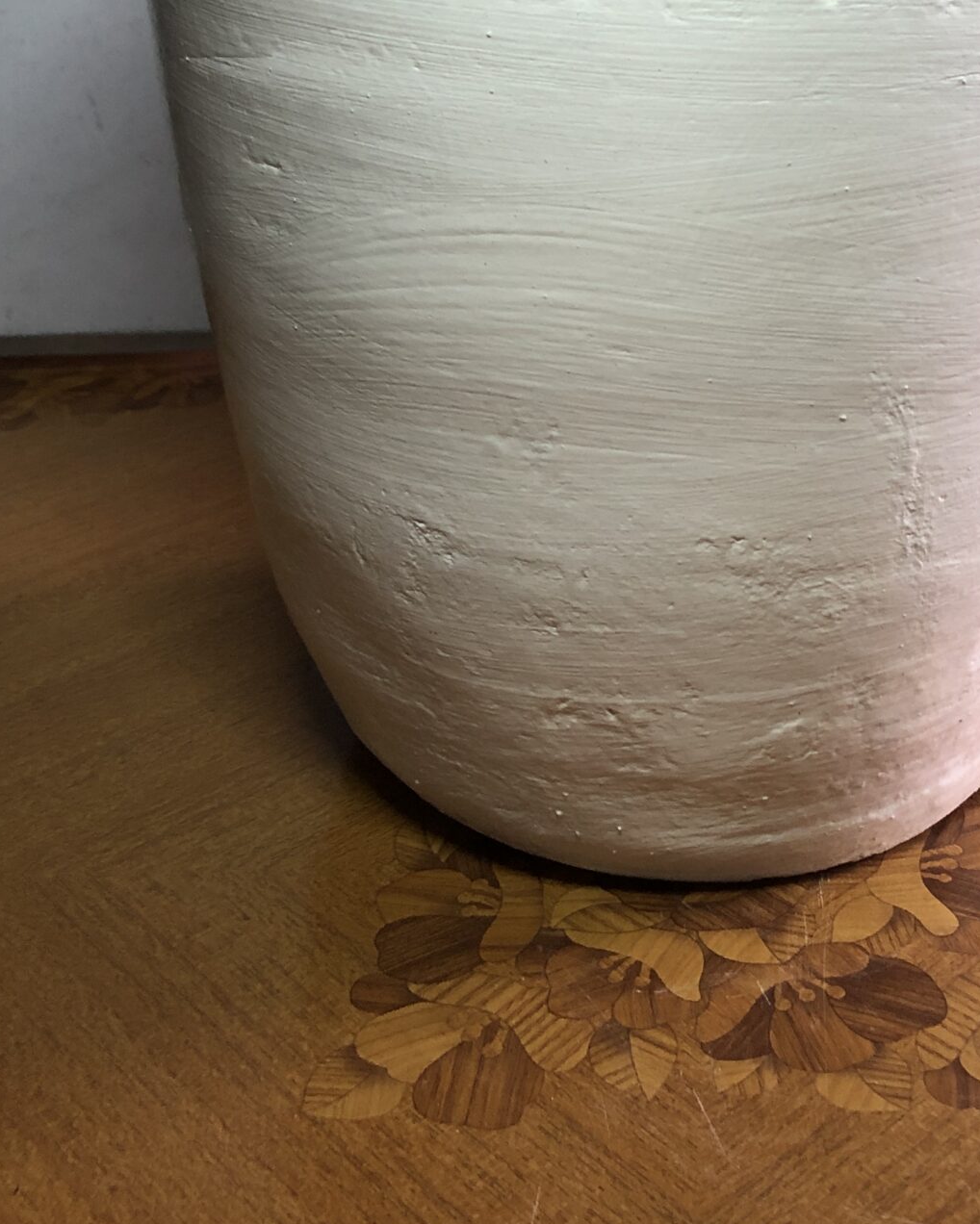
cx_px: 684
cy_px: 108
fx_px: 1994
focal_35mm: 55
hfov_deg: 27.4
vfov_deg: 32.4
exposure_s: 1/30
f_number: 1.8
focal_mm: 3.99
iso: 40
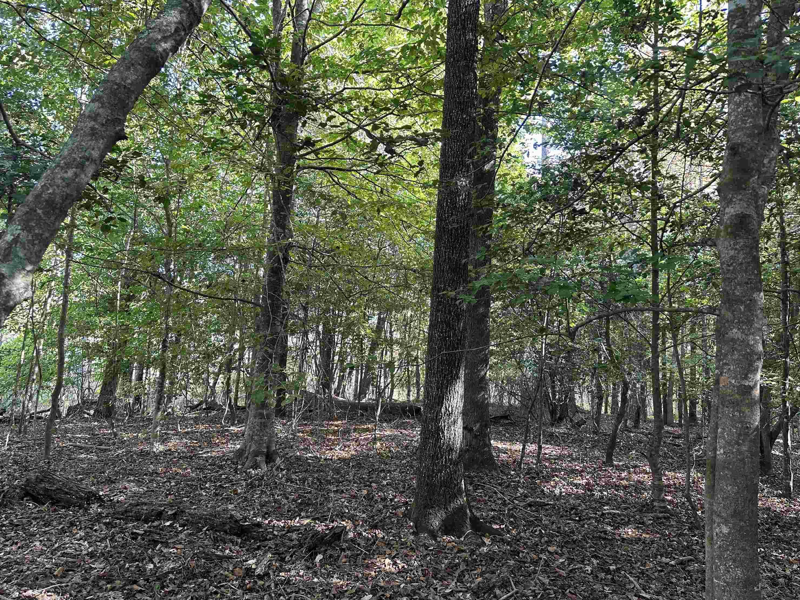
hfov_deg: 69.4
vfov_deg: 54.9
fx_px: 578
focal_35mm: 25
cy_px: 299
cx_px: 399
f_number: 1.78
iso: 160
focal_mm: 6.86
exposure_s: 1/121
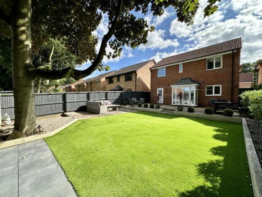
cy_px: 98
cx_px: 131
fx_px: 106
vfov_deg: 85.7
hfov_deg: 102.1
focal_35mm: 14
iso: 40
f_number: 2.2
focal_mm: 2.22
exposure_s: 1/895
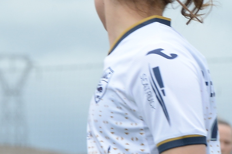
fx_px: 5042
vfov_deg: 1.8
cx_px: -166
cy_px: 19
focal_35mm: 783
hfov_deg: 2.6
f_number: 13
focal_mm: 200
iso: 1000
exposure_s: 1/800
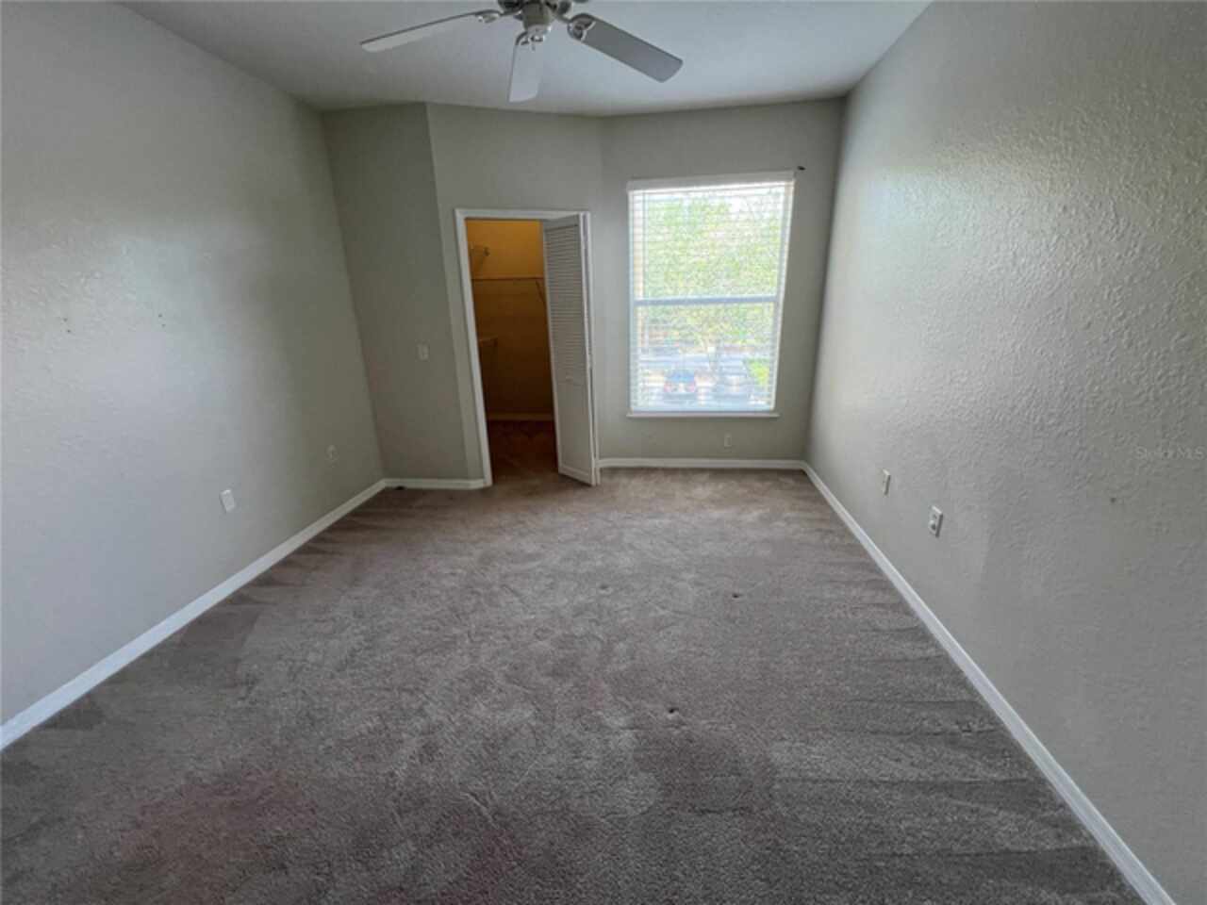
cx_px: 604
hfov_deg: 106.2
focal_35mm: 13
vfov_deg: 89.9
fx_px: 453
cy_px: 452
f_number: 1.8
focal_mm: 1.57
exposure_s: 1/120
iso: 125
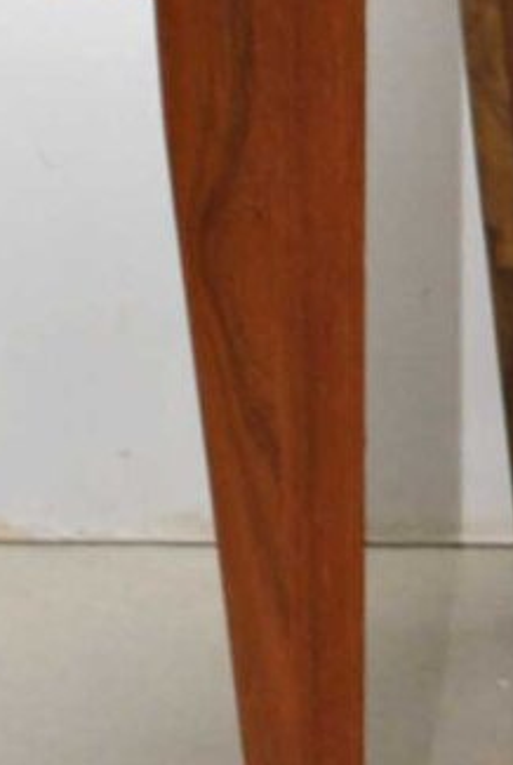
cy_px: -325
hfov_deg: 5.7
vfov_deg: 8.5
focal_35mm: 236
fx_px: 5023
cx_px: 1082
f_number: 3.8
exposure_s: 1/20
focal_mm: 20
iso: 200
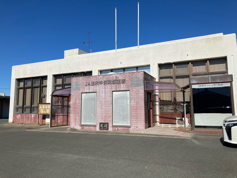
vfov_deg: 49.7
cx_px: 118
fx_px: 192
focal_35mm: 28
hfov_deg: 63.4
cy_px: 89
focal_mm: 3.99
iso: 25
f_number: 1.8
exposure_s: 1/4049
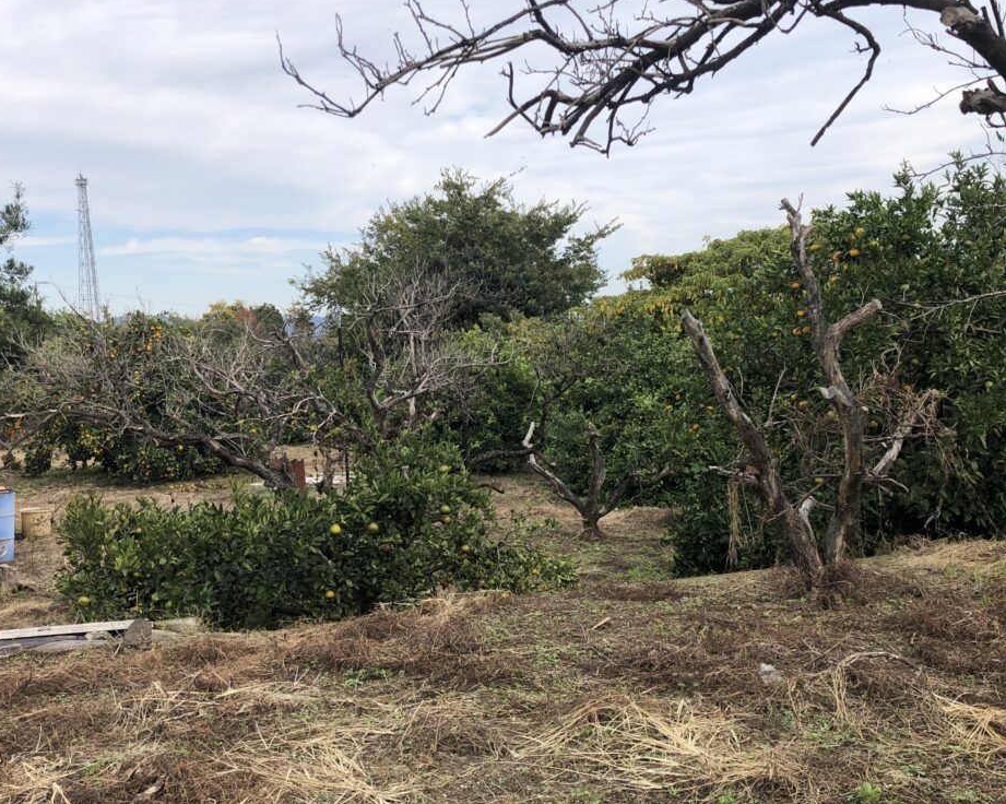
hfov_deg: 47.9
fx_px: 1131
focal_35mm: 38
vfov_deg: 39.1
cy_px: 354
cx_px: 536
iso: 20
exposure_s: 1/1499
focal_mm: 4
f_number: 1.8
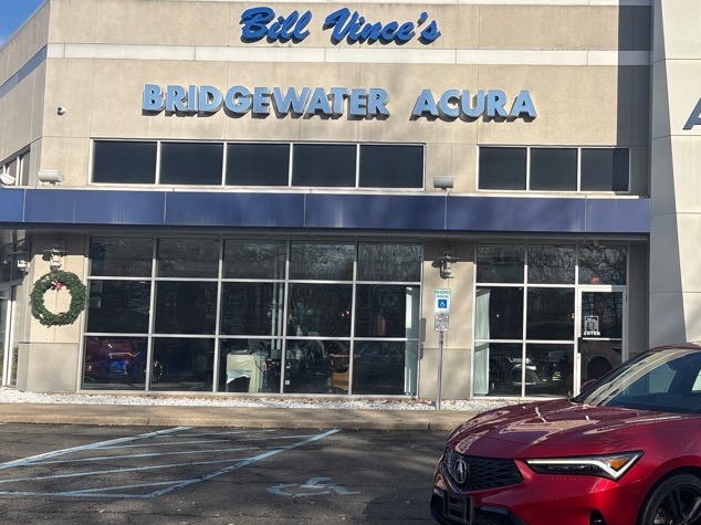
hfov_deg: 43.0
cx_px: 550
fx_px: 850
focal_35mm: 42
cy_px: 290
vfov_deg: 34.3
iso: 50
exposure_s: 1/4608
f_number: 1.6
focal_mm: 5.96
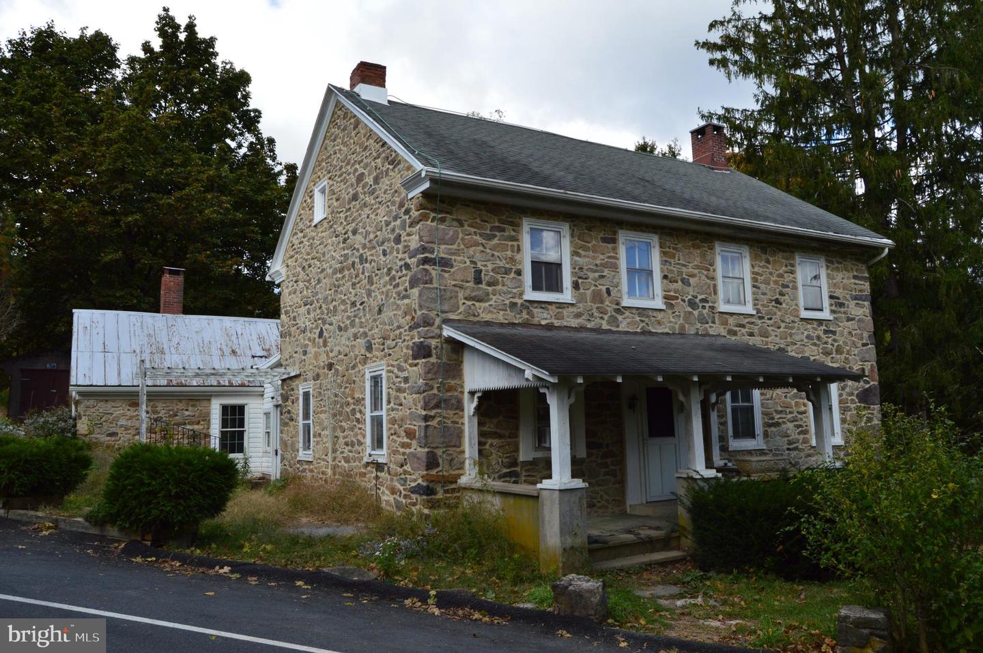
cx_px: 492
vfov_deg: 47.8
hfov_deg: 67.4
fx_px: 736
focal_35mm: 27
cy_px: 326
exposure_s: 1/250
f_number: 10
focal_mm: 18
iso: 400
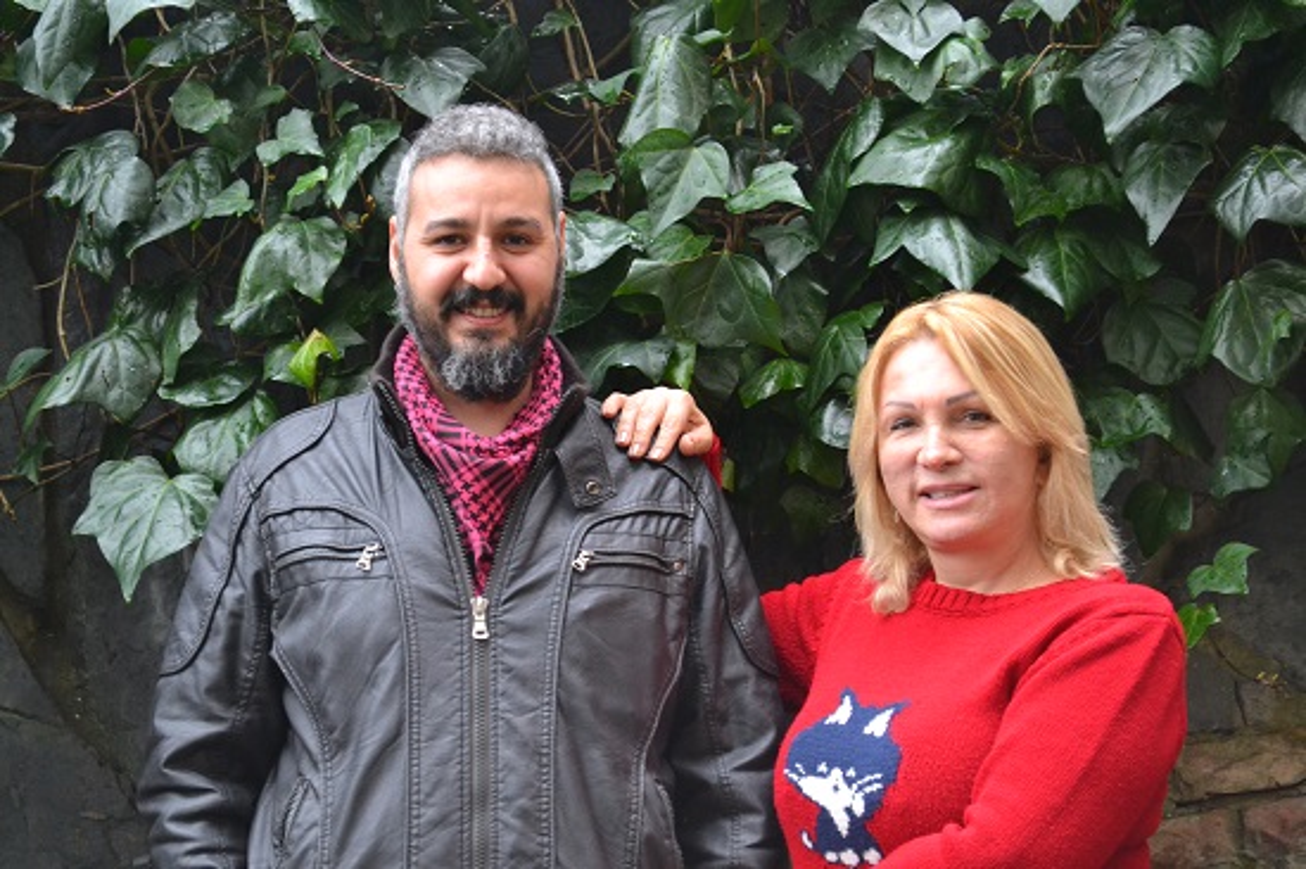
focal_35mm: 82
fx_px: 2991
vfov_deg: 16.5
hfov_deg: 24.6
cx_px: 653
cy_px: 434
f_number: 5.6
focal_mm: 55
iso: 1600
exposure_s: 1/60
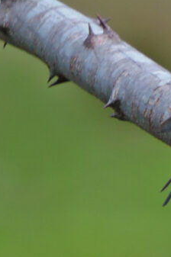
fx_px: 22581
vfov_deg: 0.7
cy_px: 40
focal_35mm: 3163
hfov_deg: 0.4
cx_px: 308
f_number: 5.6
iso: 200
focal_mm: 179.2
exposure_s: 1/200
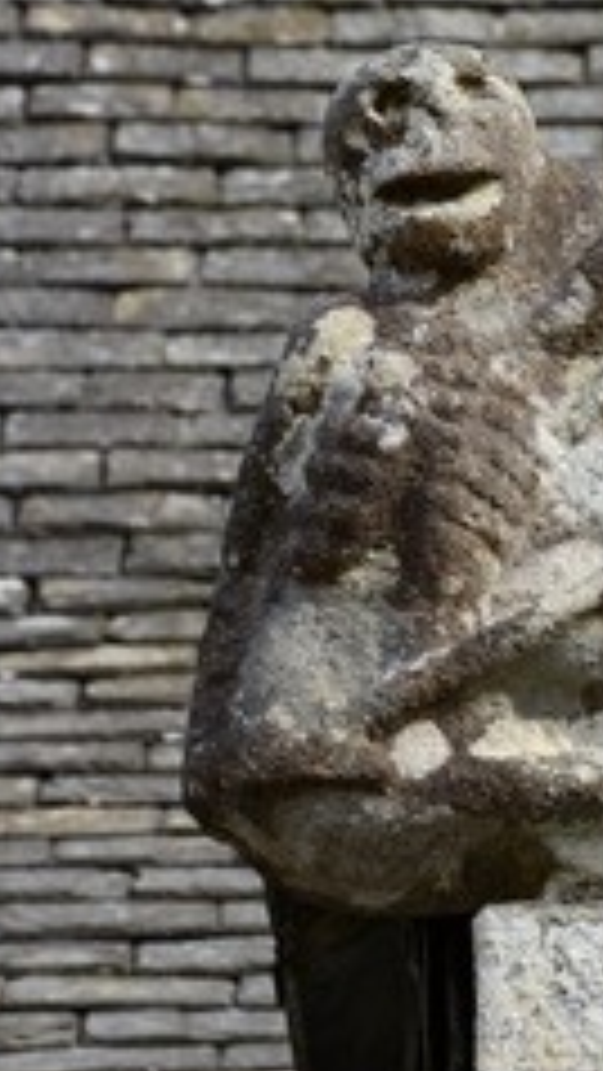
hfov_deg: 3.3
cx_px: 824
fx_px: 10481
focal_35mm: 369
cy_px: 472
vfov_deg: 5.8
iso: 200
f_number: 10
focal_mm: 200
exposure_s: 1/200
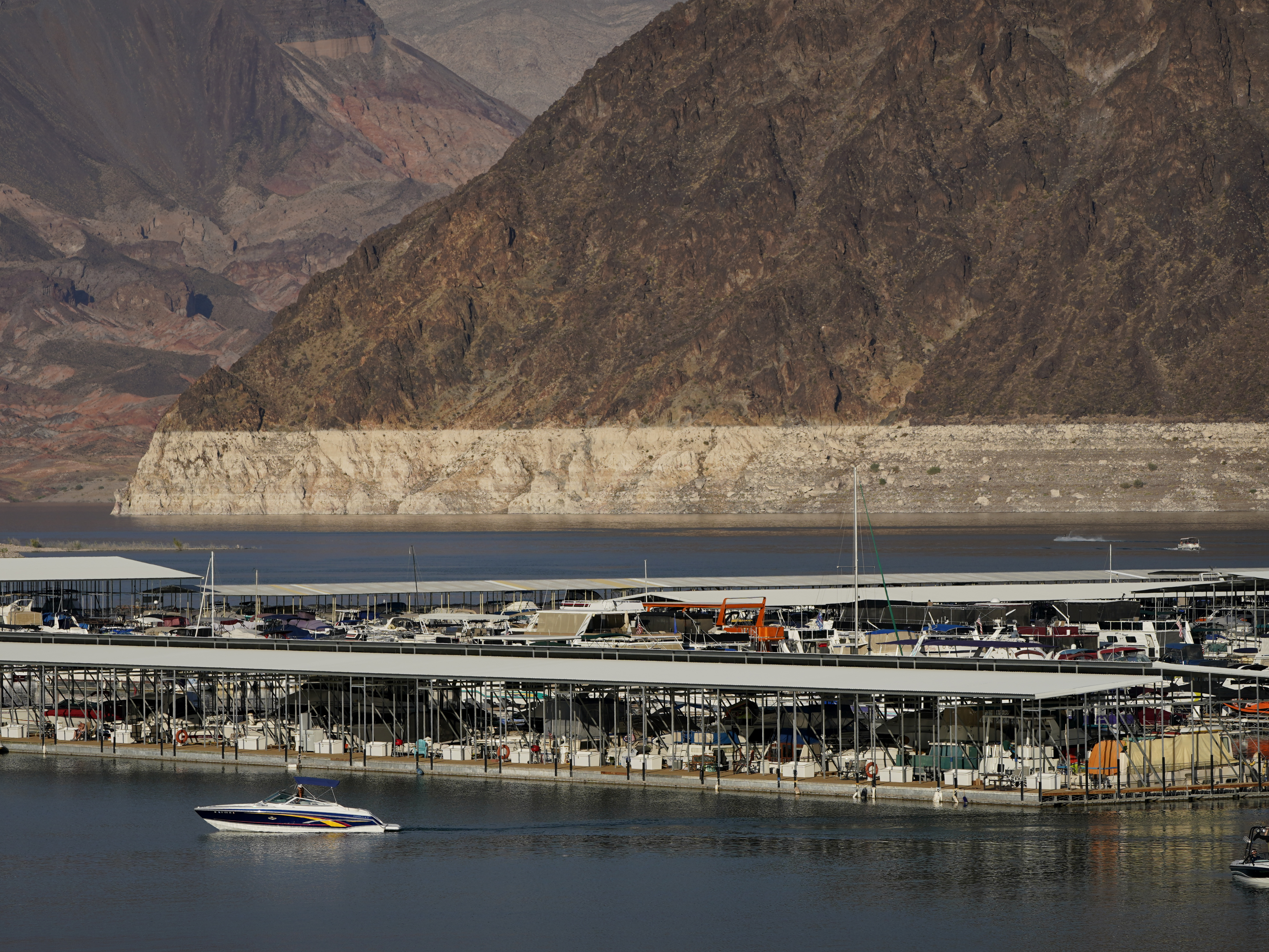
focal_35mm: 182
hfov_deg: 10.9
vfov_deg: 8.2
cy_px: 476
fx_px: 6672
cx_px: 573
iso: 160
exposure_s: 1/640
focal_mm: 168
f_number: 10
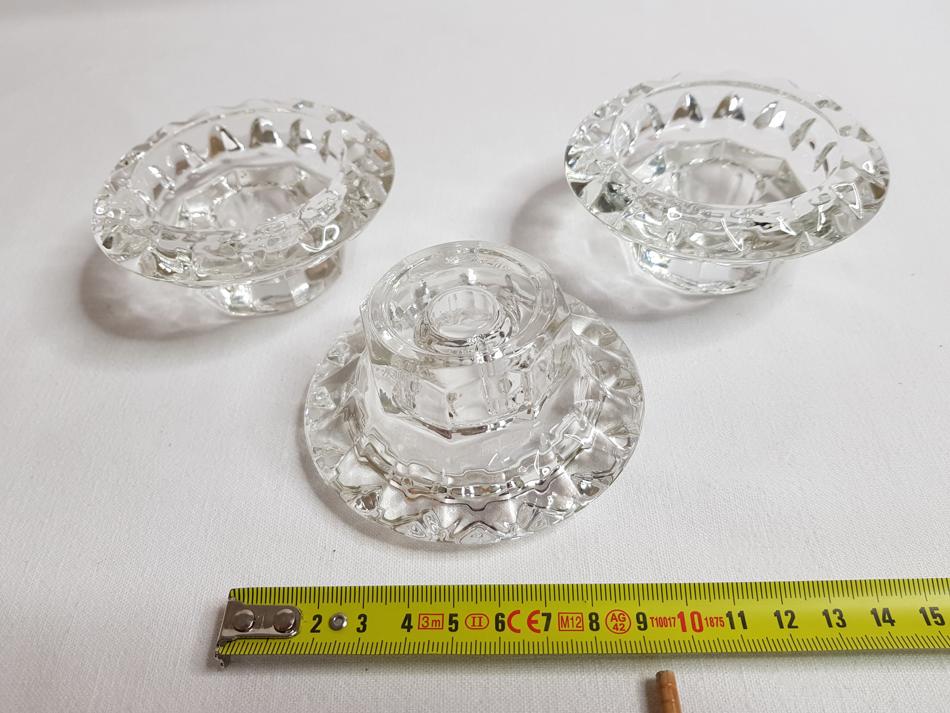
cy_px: 356
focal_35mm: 26
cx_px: 475
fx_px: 714
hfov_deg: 67.3
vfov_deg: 53.1
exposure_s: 1/50
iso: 50
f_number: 1.7
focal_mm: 4.2
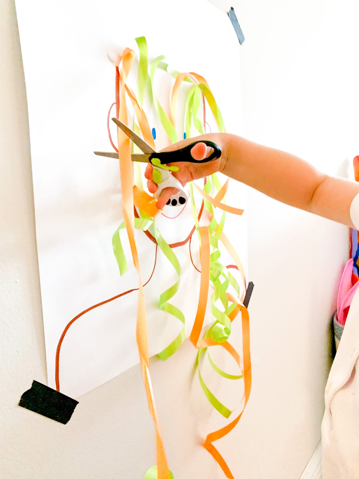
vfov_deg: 67.3
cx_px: 180
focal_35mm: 26
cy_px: 240
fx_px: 360
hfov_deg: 53.1
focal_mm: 4.25
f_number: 1.8
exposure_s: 1/60
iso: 320
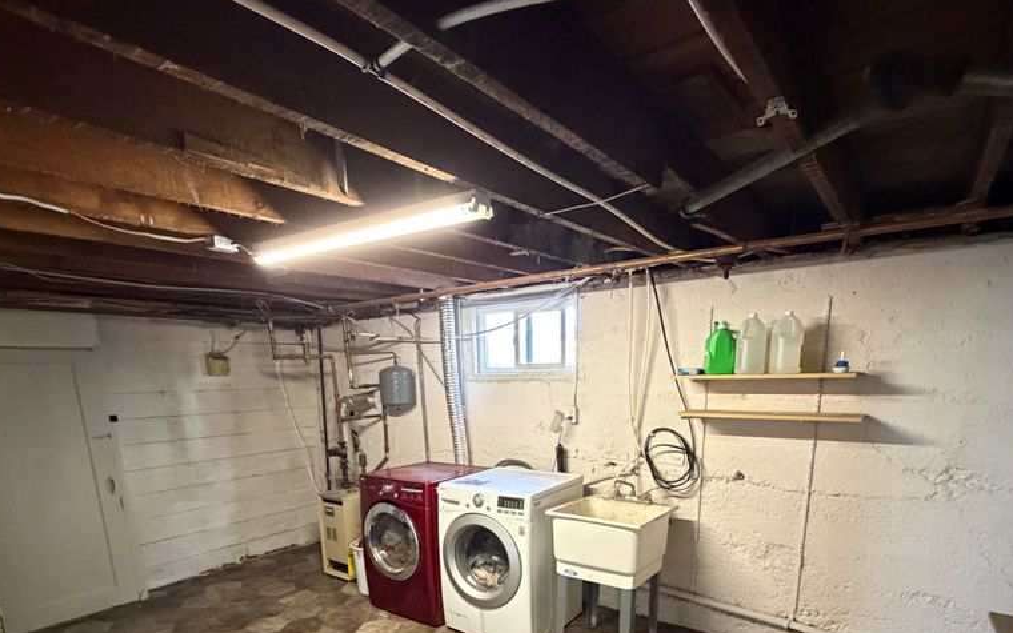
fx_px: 552
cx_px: 518
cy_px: 501
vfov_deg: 55.7
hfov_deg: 85.0
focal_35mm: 20
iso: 1250
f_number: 2.2
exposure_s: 1/60
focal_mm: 2.22
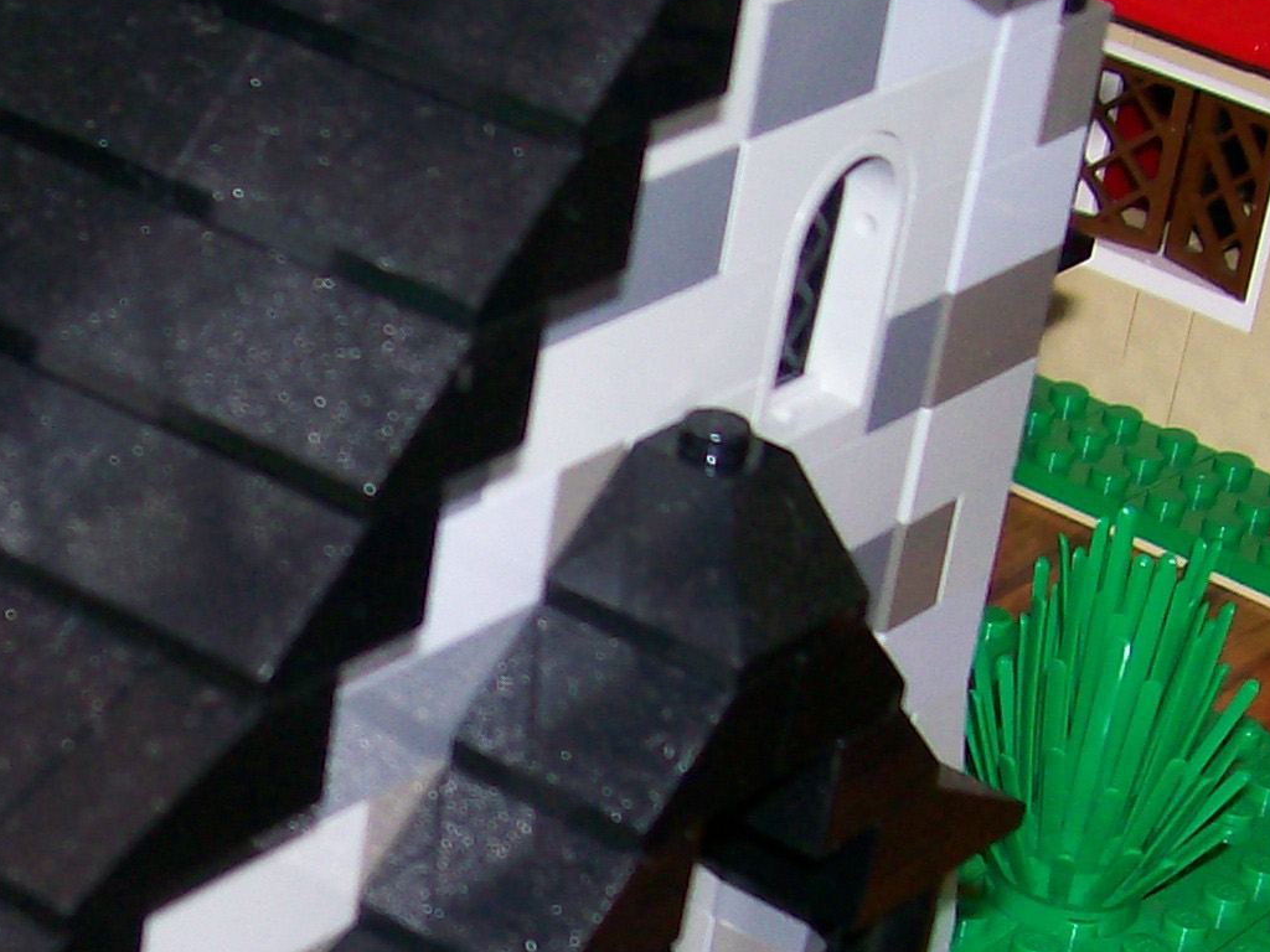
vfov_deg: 13.3
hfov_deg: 17.5
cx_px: -166
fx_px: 3962
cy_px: 1132
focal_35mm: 108
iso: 80
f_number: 2.7
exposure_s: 1/64
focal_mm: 6
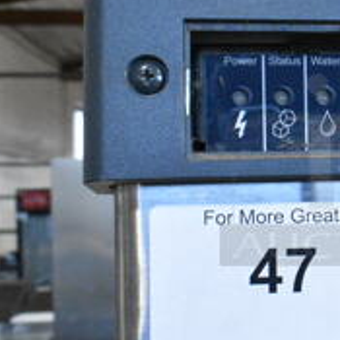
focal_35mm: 80
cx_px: 437
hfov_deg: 19.9
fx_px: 889
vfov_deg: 21.7
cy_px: 163
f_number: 9
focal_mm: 18
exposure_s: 1/320
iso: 6400
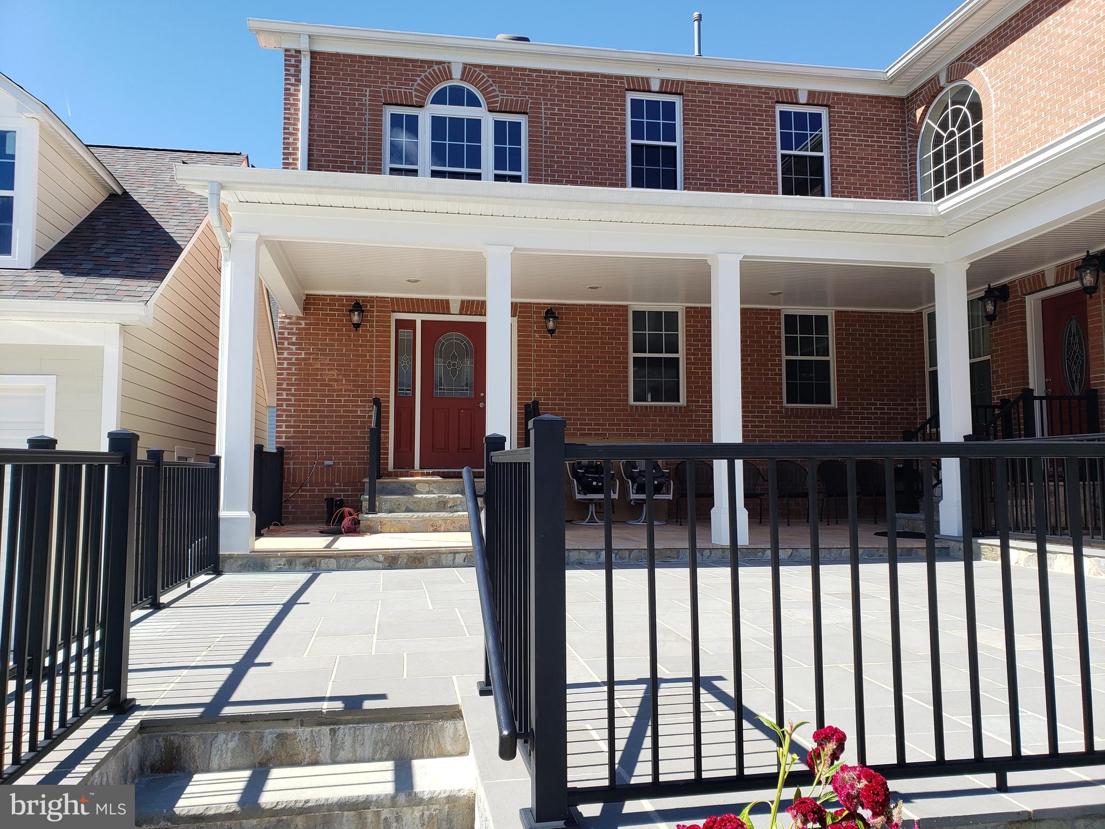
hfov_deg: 67.3
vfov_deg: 53.1
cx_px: 552
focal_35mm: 26
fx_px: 830
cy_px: 414
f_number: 2.4
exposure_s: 1/649
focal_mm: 4.3
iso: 50
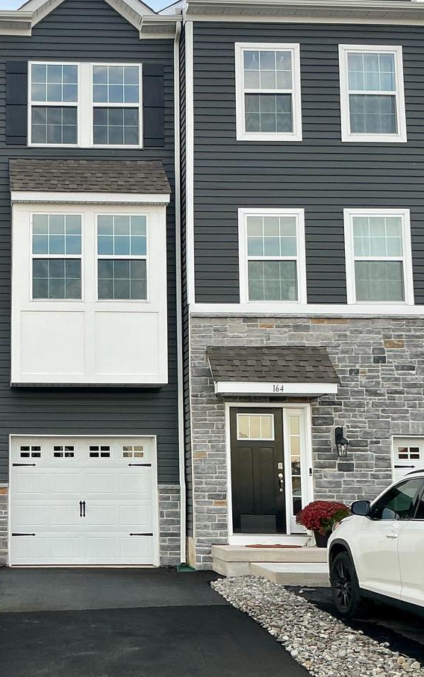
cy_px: 370
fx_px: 961
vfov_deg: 38.8
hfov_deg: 24.1
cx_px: 33
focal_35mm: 52
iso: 25
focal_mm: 3
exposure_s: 1/120
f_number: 1.8
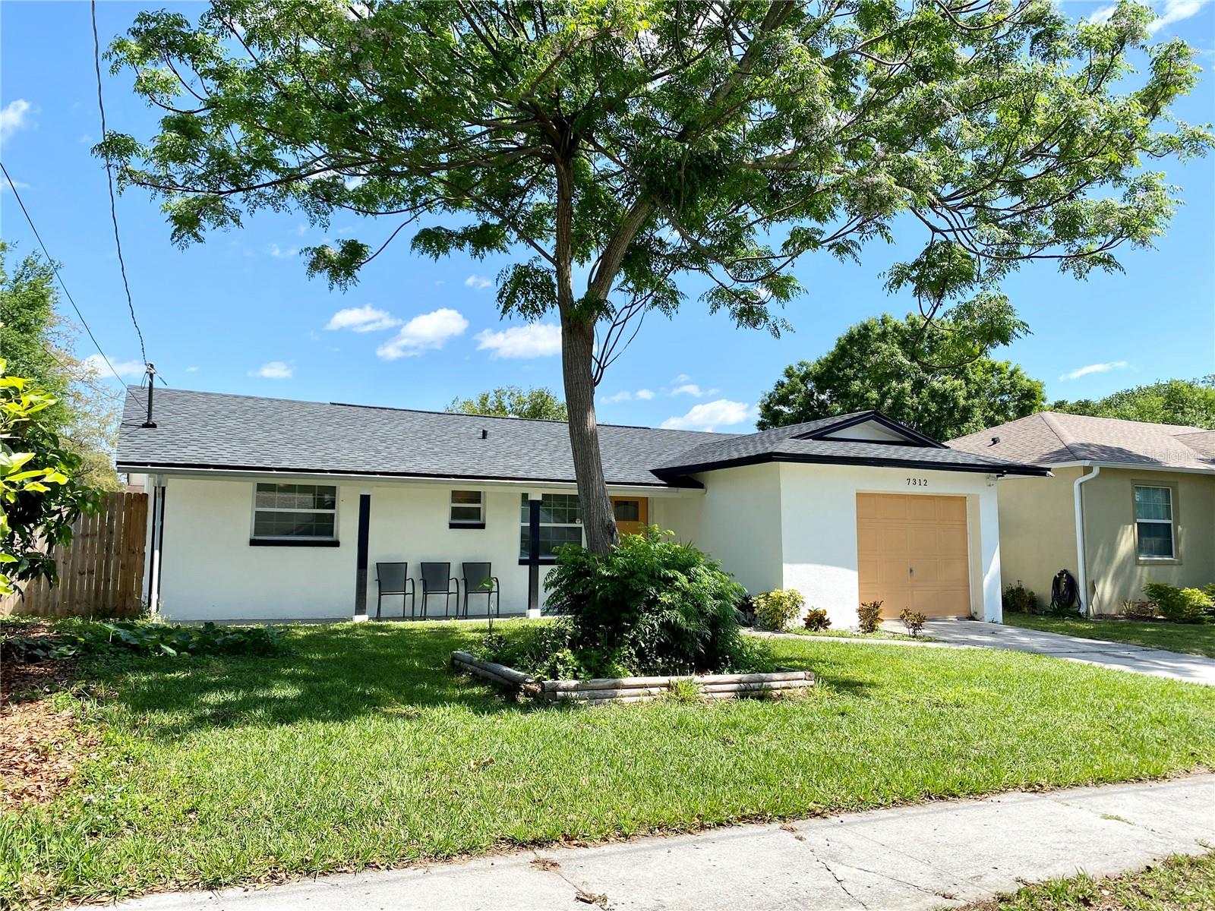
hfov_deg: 67.3
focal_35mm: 26
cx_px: 608
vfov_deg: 53.1
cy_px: 456
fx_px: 913
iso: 32
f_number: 1.8
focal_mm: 4.25
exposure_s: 1/2105
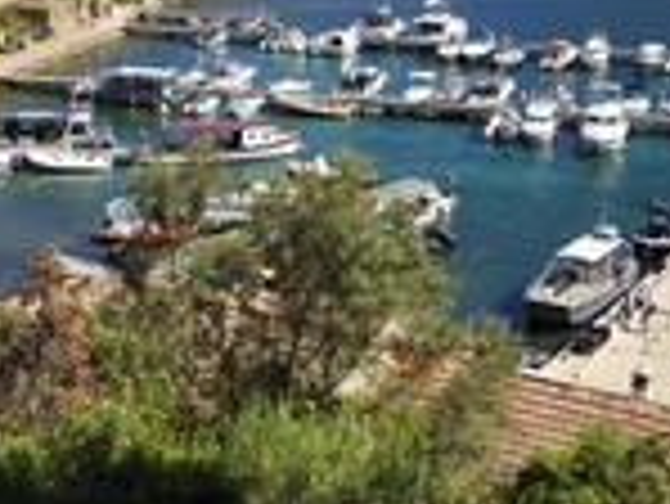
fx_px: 1259
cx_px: 353
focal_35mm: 65
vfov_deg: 22.2
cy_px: 72
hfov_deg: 29.8
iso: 200
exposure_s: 1/500
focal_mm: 24
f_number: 9
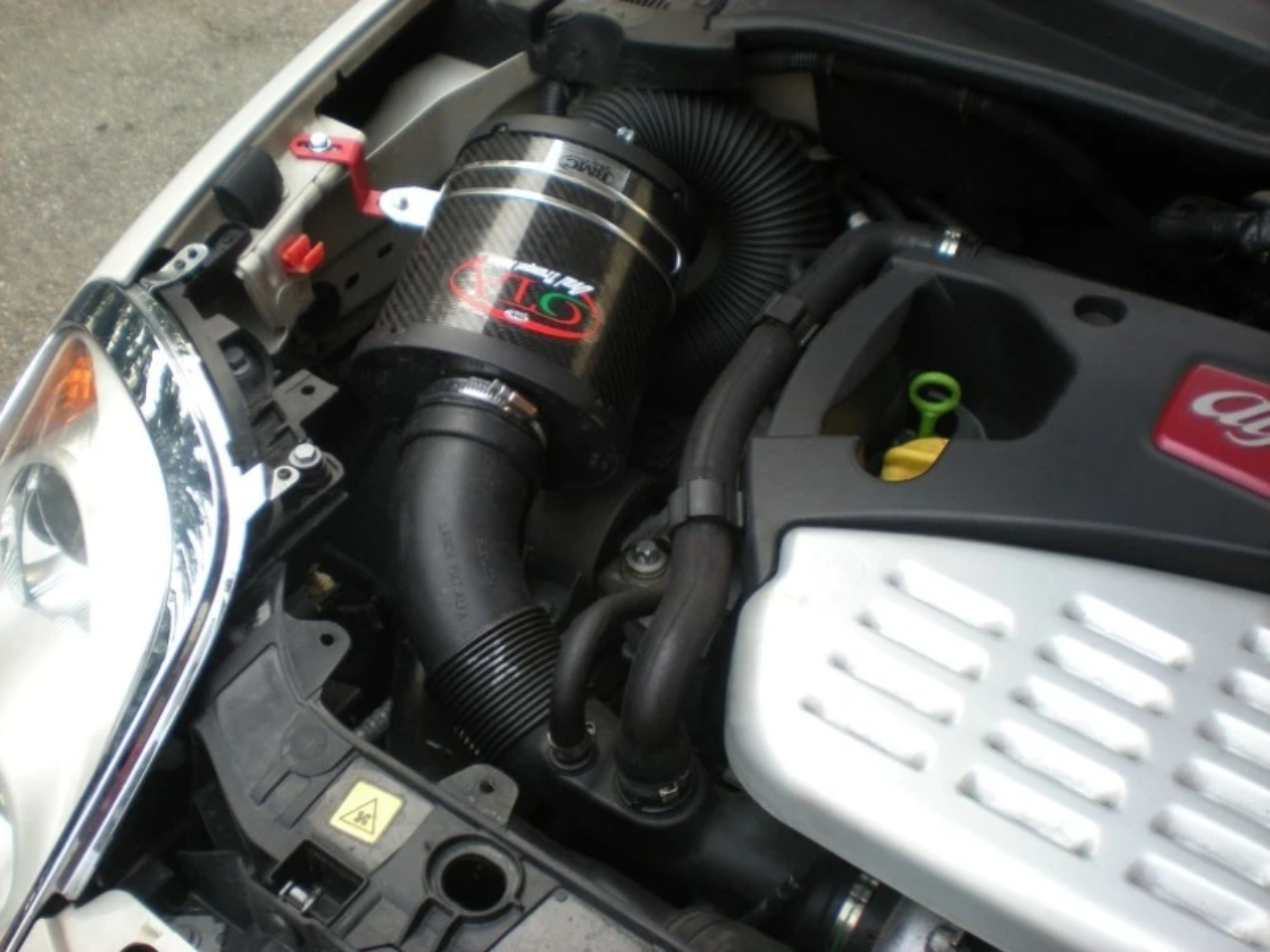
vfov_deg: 37.7
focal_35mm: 38
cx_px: 635
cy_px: 476
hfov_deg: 49.0
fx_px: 1394
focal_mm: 6.3
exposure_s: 1/40.2
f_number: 3.1
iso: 200
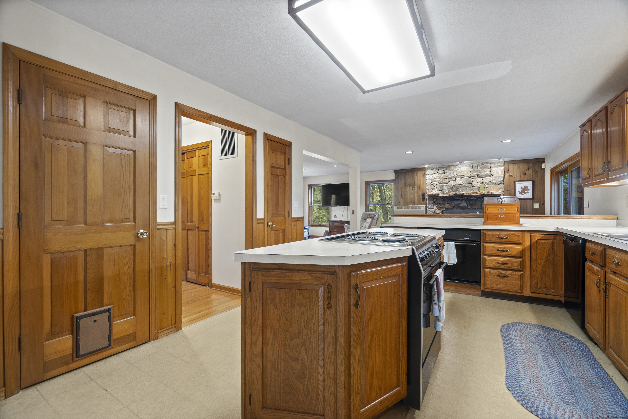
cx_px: 314
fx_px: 262
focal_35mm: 15
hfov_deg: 100.4
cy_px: 210
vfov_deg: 77.3
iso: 400
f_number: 5.6
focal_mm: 10
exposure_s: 1.6
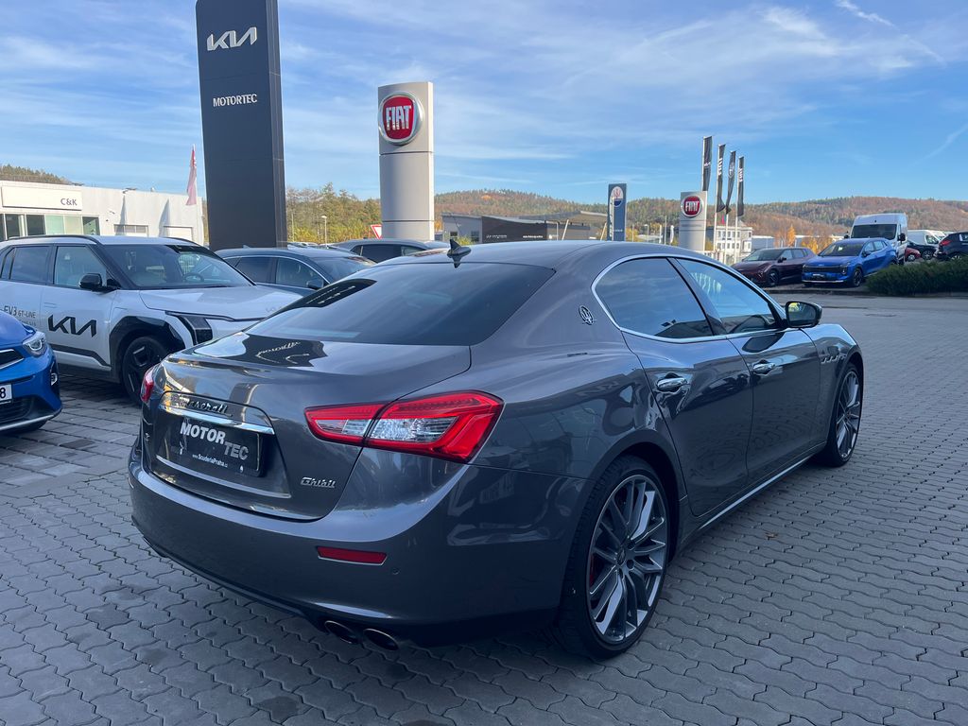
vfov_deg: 53.1
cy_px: 363
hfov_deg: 67.3
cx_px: 484
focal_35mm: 26
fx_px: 727
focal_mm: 5.1
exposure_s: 1/1600
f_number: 1.6
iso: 50
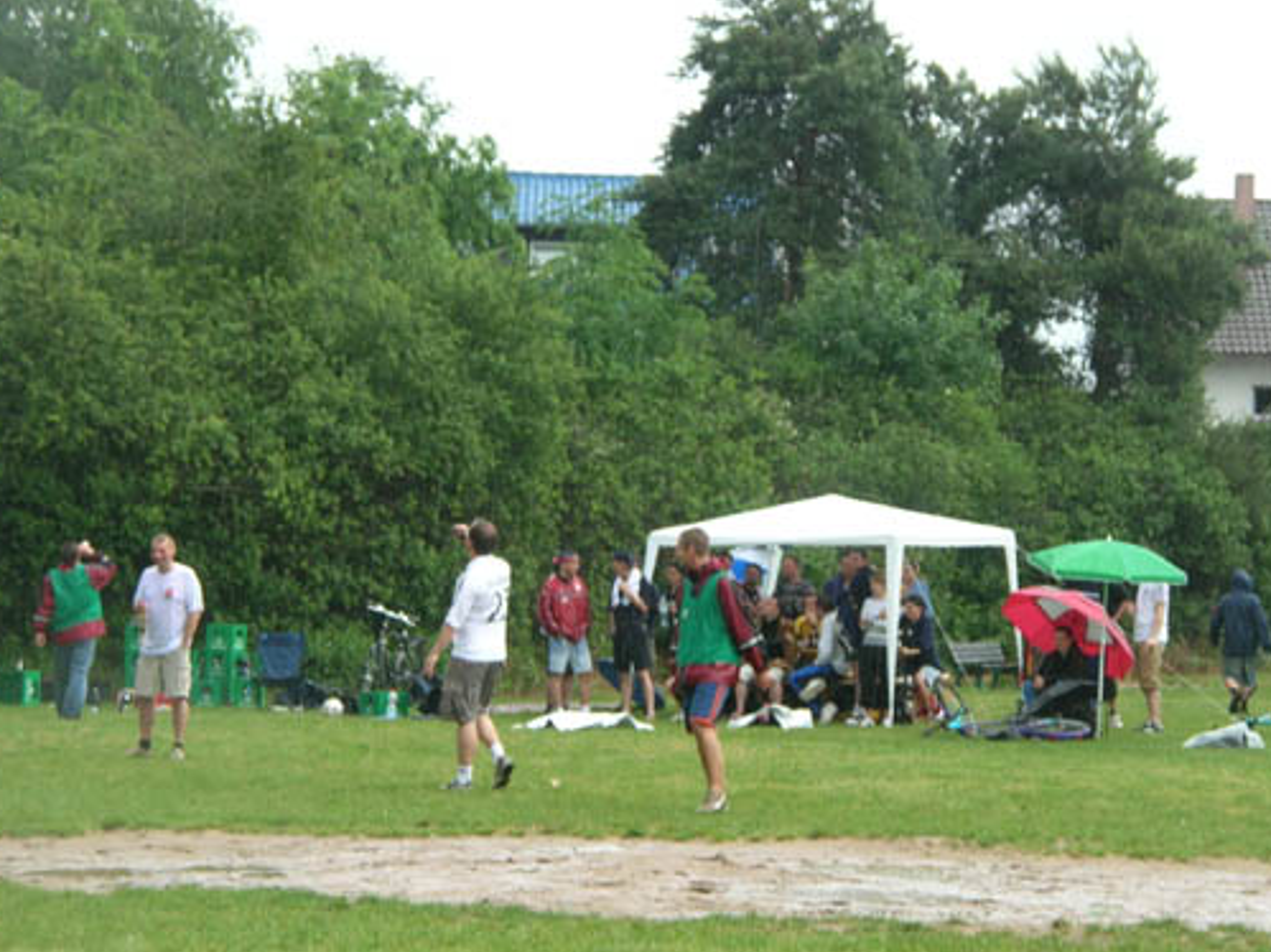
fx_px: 5470
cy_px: 505
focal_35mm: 149
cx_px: 746
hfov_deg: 13.2
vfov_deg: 10.0
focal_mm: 20.4
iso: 50
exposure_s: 1/112
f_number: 5.1
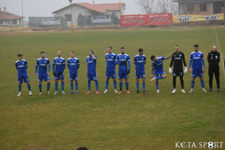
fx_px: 609
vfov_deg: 14.0
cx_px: 112
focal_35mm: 98
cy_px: 75
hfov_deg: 20.9
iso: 6400
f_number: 5.6
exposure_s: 1/640
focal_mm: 65
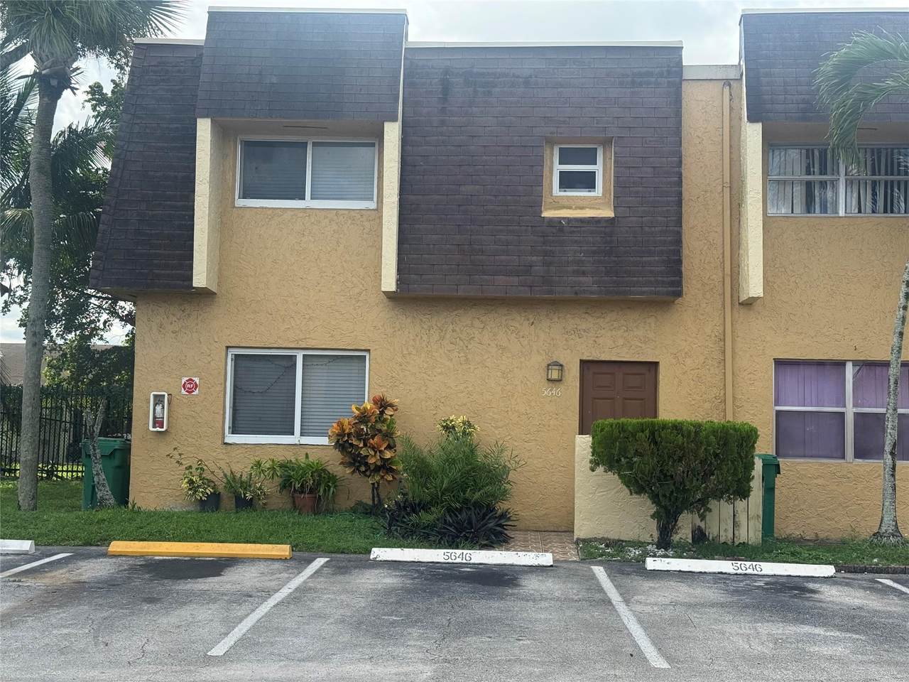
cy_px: 341
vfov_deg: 30.3
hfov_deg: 39.7
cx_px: 454
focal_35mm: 48
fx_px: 1260
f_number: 1.78
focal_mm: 6.76
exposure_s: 1/2033
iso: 100
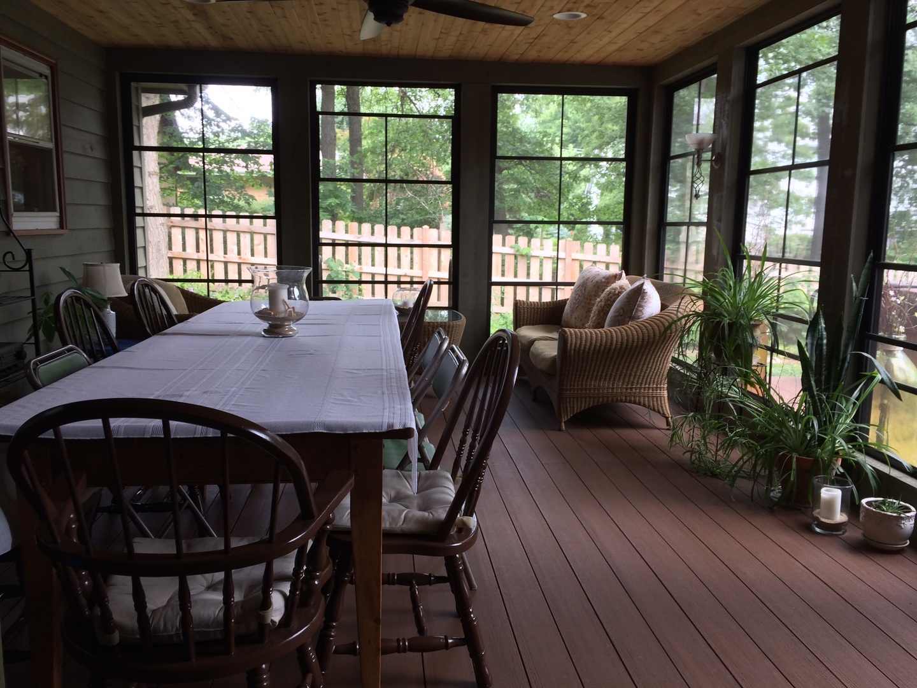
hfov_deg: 61.7
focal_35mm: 29
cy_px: 344
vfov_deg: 48.2
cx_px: 458
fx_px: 768
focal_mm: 4.15
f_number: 2.2
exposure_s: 1/60
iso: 32
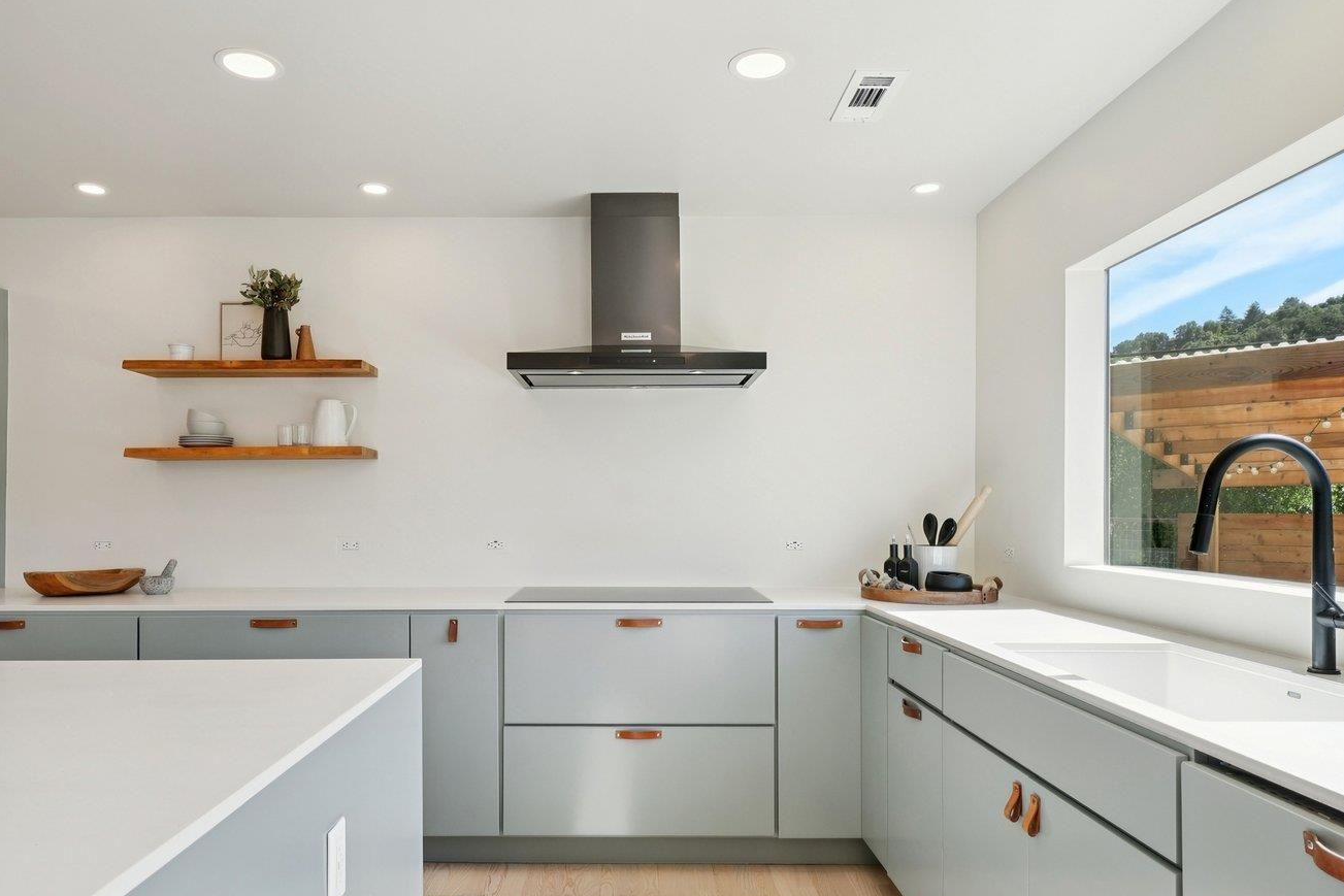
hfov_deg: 78.6
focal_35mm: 22
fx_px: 821
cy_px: 519
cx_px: 658
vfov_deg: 57.0
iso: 640
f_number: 8
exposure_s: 1/125
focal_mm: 14
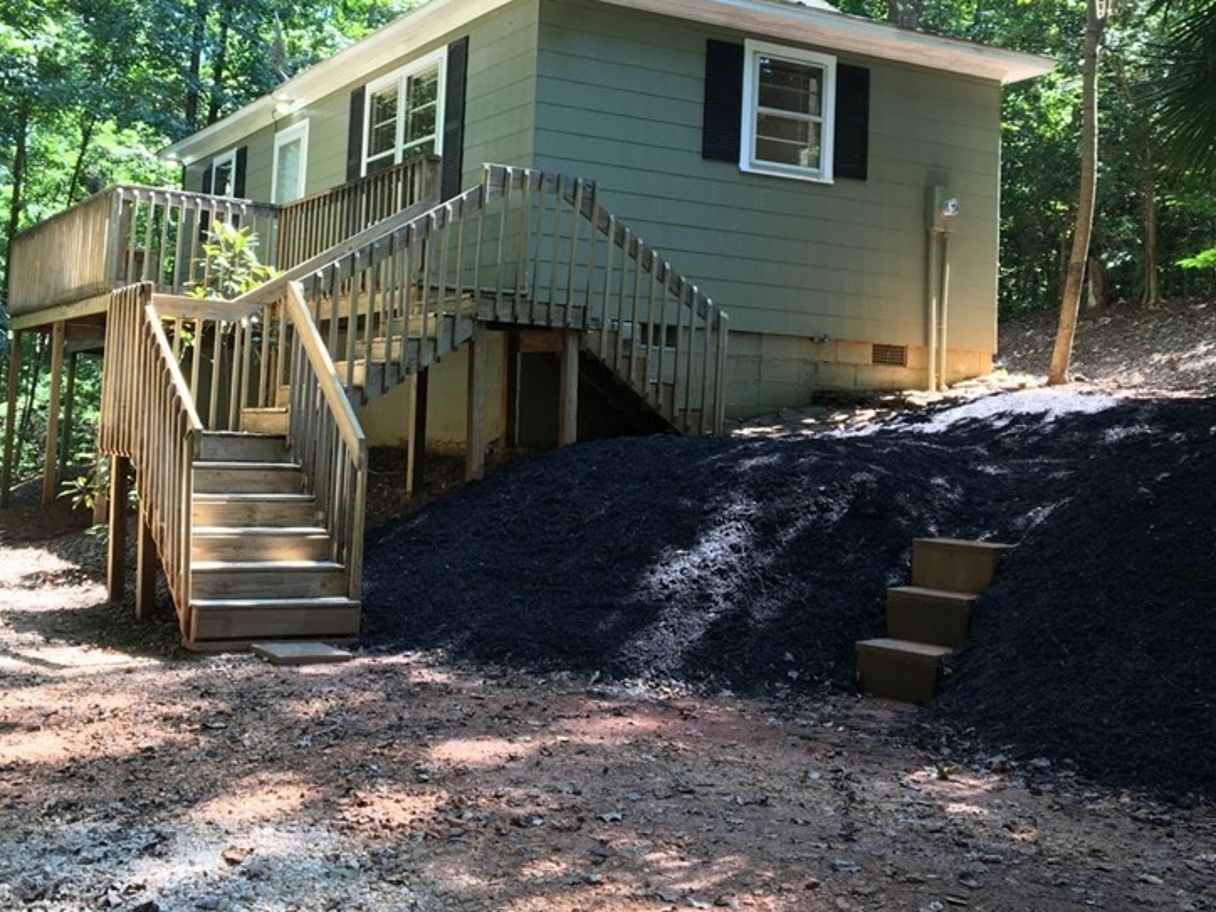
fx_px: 1440
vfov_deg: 34.9
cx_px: 484
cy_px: 326
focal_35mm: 41
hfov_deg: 45.5
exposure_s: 1/60
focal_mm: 4.15
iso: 32
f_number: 2.2
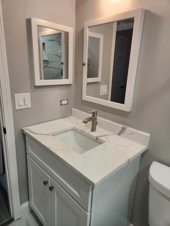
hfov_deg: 58.9
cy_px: 113
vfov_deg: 73.9
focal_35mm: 23
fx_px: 151
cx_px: 85
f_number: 1.8
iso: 100
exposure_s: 1/120
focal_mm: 5.4
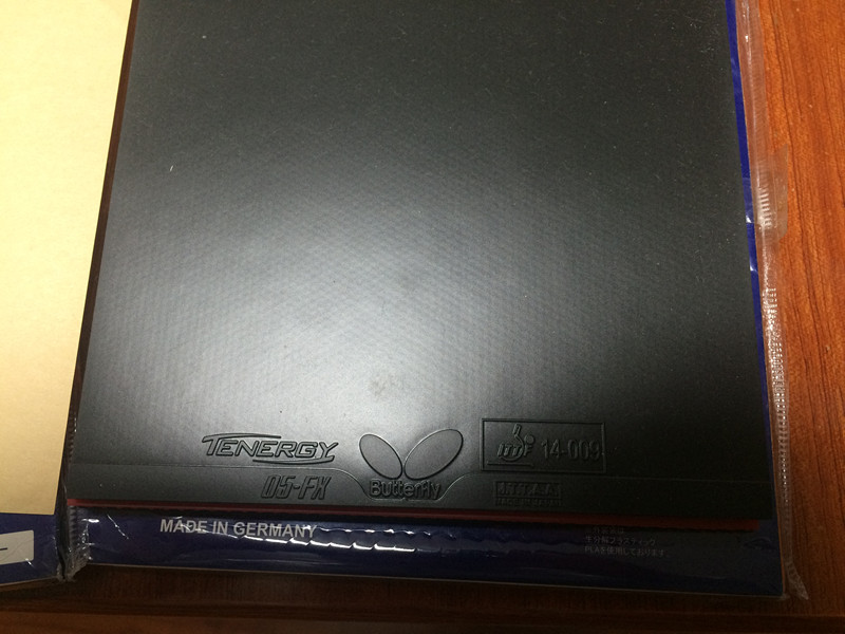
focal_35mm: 29
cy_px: 317
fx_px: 708
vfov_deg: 48.2
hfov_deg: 61.7
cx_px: 422
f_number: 2.2
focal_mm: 4.15
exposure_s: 1/30
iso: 100
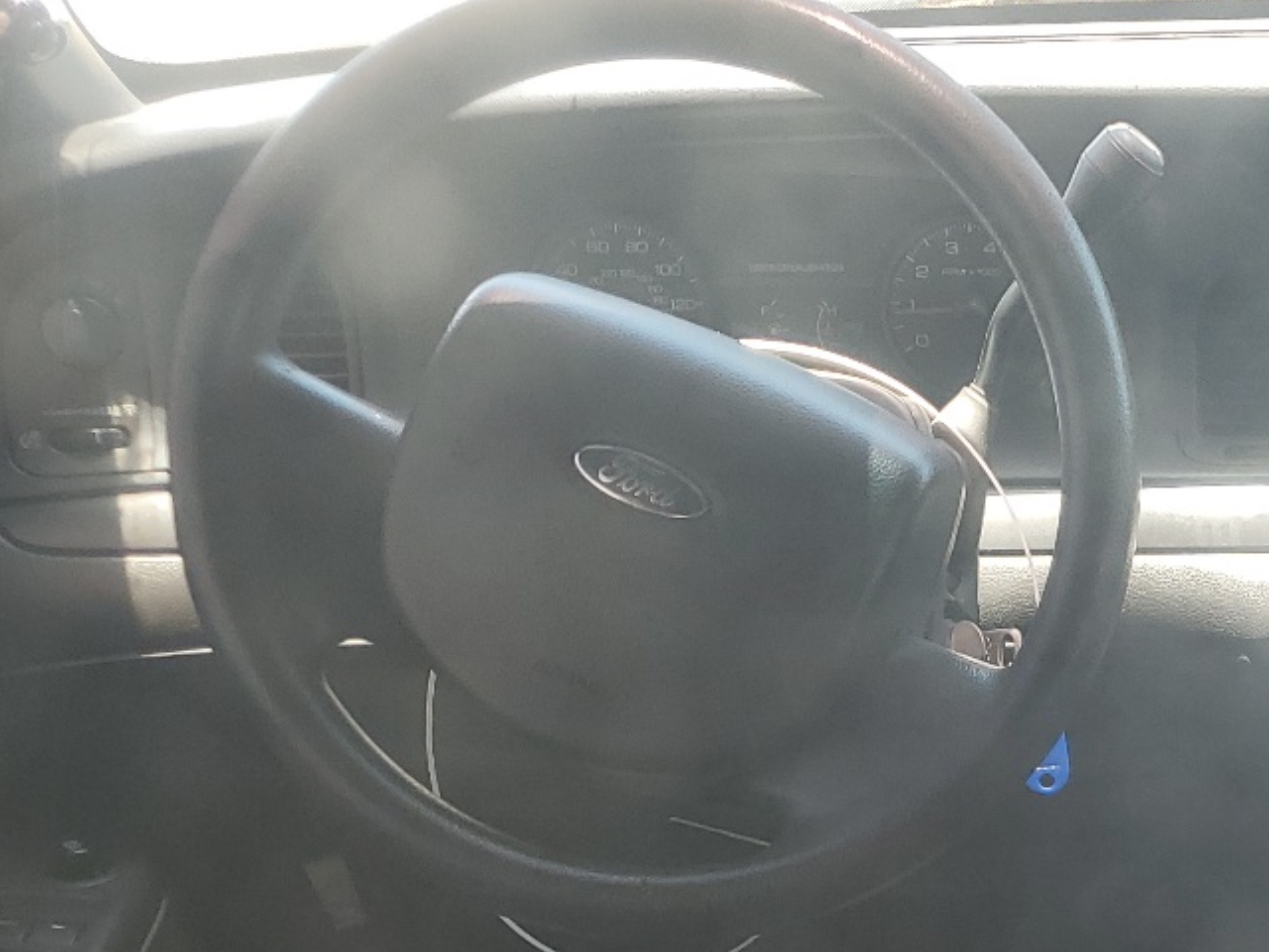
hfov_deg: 27.0
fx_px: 2383
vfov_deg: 21.1
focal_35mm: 65
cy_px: 1138
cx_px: 1449
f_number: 1.5
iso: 50
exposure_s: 1/152
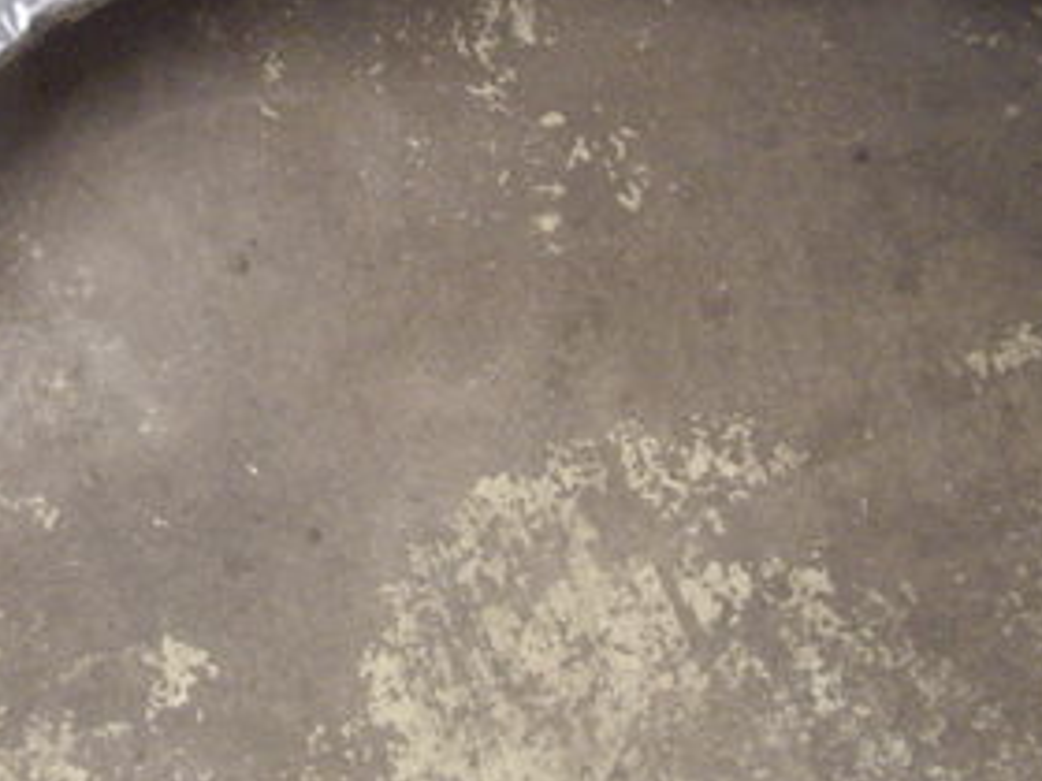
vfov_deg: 16.9
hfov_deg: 22.5
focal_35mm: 87
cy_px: 260
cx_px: 435
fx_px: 2619
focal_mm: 7.9
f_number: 2.8
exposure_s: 1/50
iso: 400
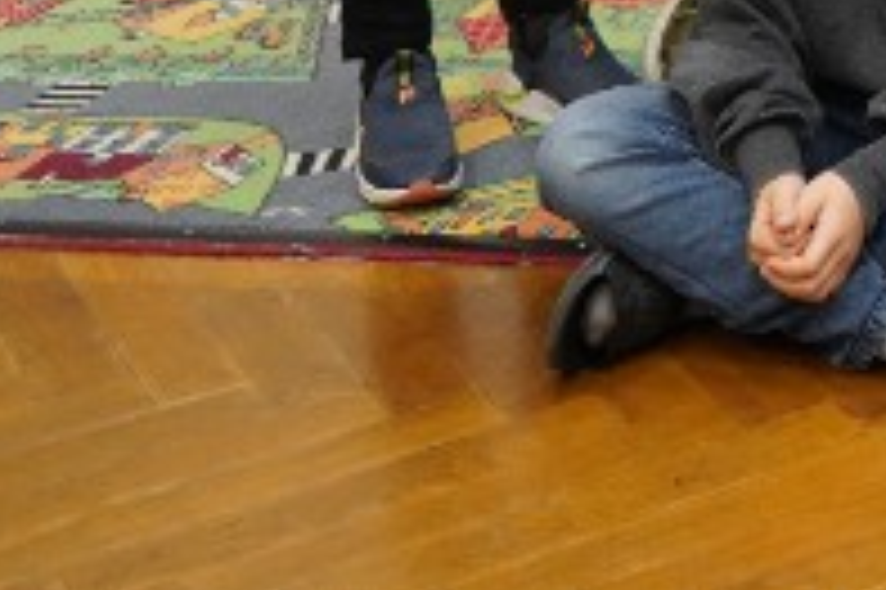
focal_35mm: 122
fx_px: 3000
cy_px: -592
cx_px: 1790
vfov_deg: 10.3
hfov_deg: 14.1
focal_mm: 30
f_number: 3.5
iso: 1250
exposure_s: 1/160
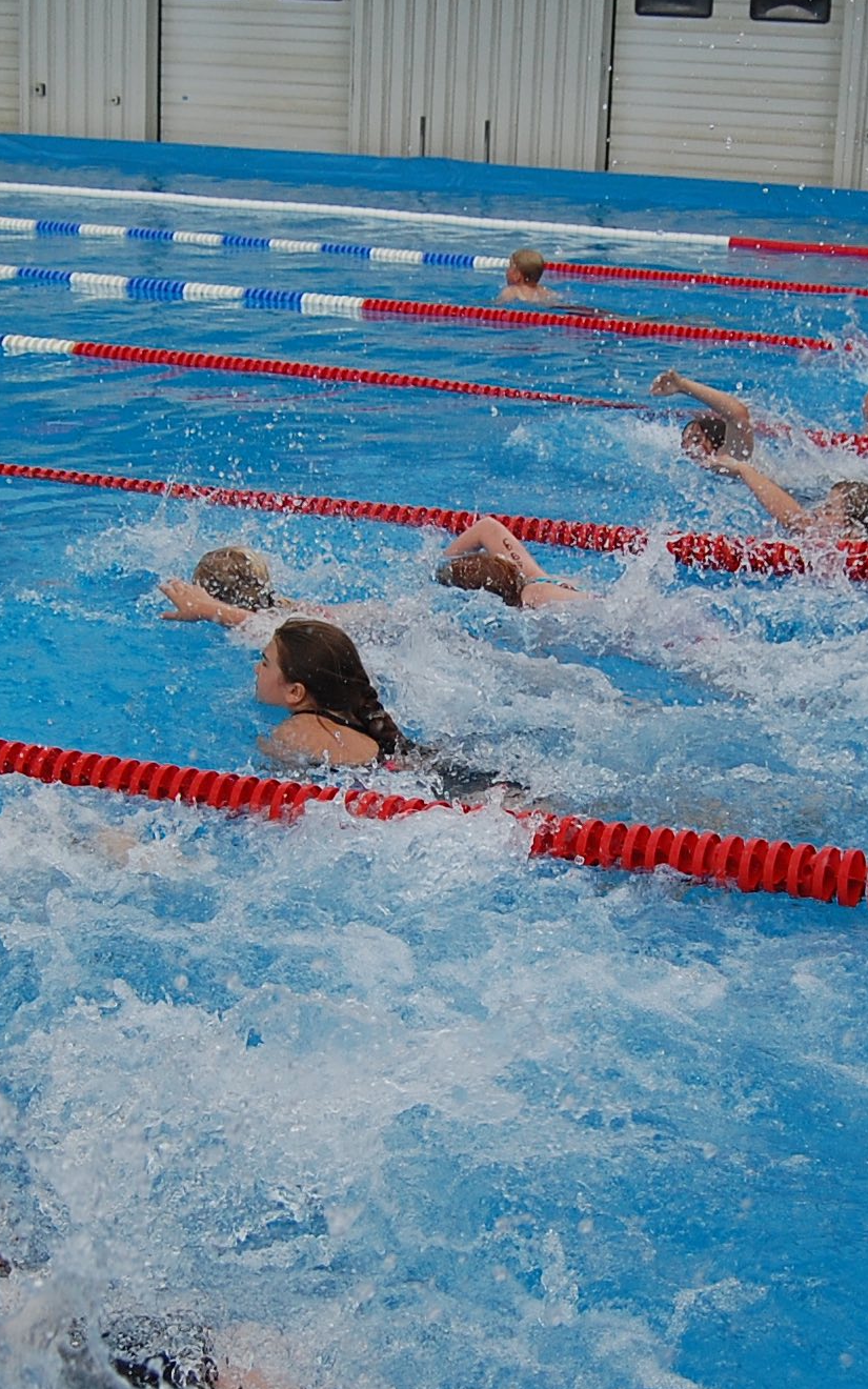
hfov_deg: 19.7
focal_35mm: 66
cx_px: 502
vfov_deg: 31.0
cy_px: 762
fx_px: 2504
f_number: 4
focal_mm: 19
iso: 360
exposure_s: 1/1000
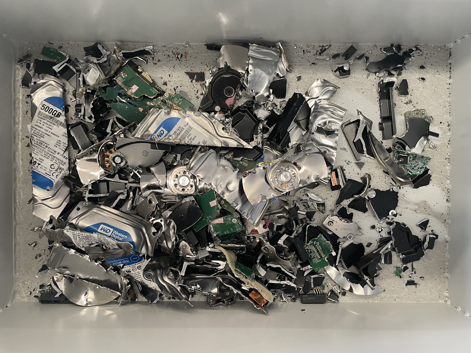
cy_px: 176
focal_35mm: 26
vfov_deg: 53.1
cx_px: 236
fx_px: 354
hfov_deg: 67.3
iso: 200
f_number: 1.6
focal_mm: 4.2
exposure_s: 1/60
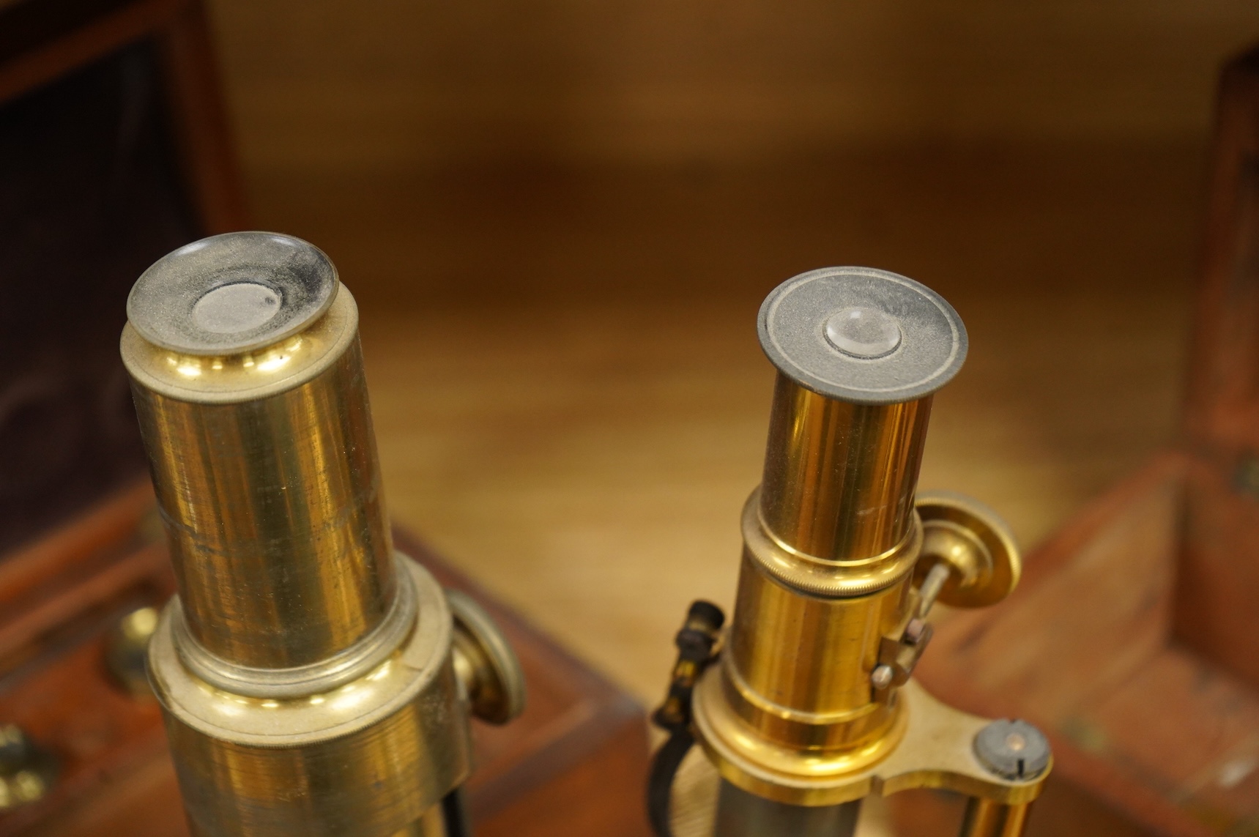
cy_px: 418
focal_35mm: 70
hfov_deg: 28.9
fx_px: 2446
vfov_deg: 19.4
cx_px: 630
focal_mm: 70
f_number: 5.6
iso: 4000
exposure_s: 1/160
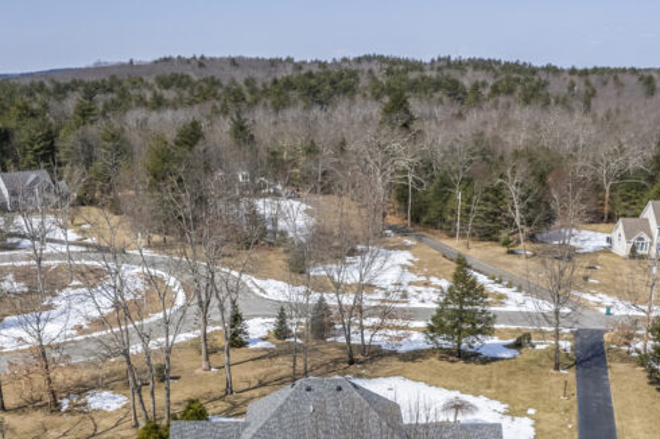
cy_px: 427
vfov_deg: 27.7
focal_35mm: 46
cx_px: 312
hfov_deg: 42.8
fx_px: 843
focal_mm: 8.38
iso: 100
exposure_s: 1/500
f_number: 2.8
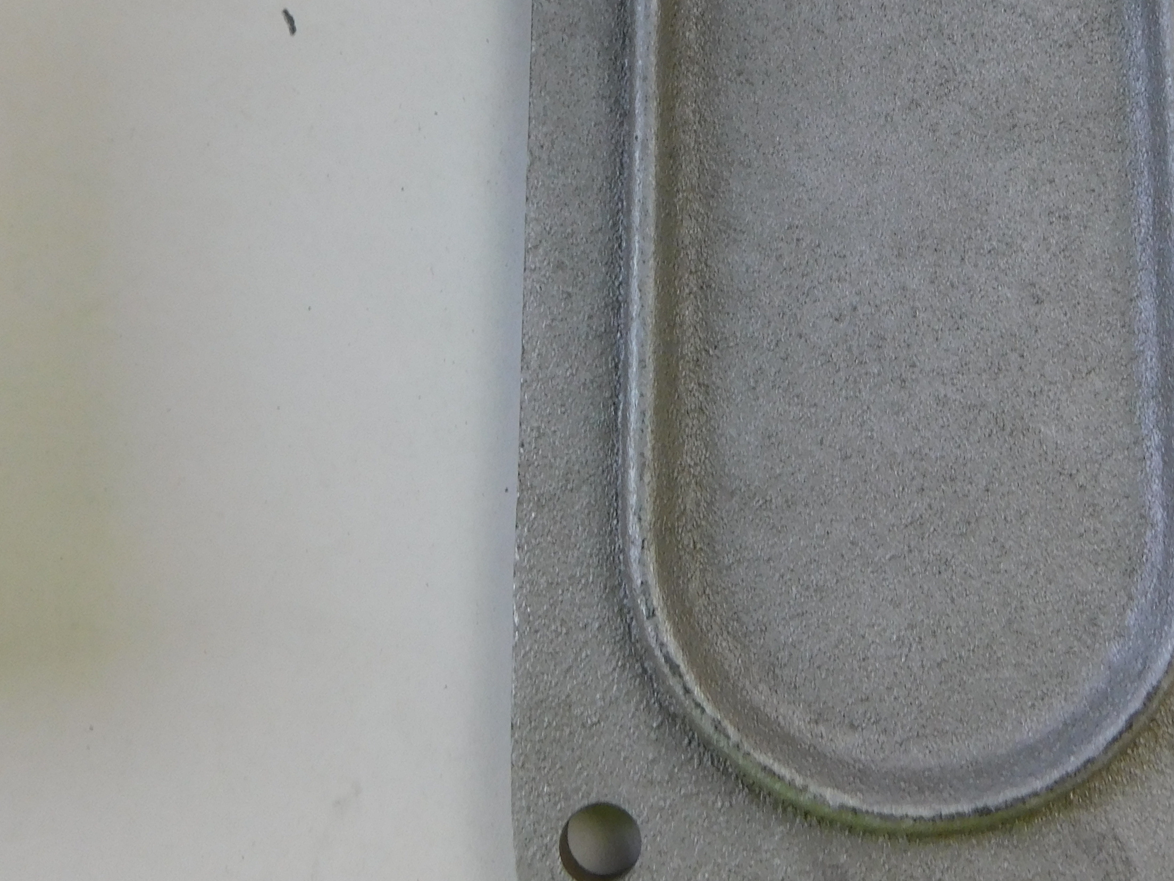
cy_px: 140
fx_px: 1628
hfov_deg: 38.8
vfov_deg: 29.4
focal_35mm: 48
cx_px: 860
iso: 125
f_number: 3
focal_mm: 4
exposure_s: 1/30
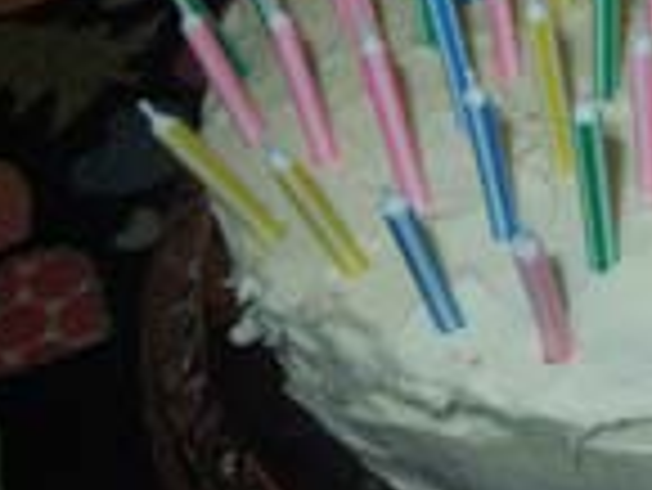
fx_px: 1414
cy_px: 92
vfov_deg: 19.5
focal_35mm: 75
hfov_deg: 24.5
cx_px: 688
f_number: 3.6
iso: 100
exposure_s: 1/30
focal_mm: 5.6
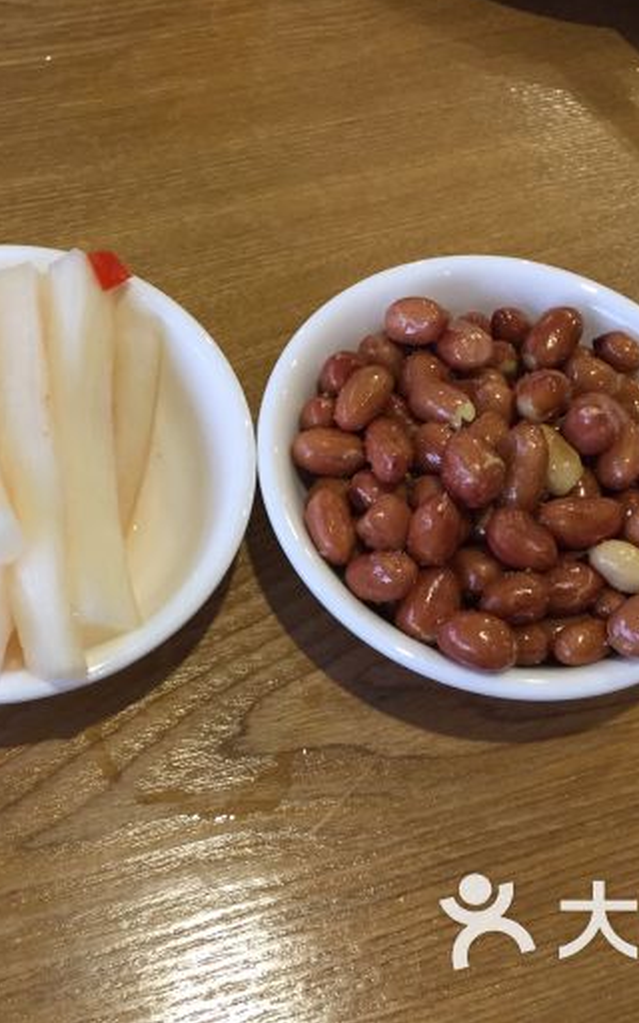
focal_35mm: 42
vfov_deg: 47.2
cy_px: 501
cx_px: 242
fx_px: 1170
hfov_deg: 30.4
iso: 160
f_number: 2.2
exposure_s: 1/33
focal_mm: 4.15
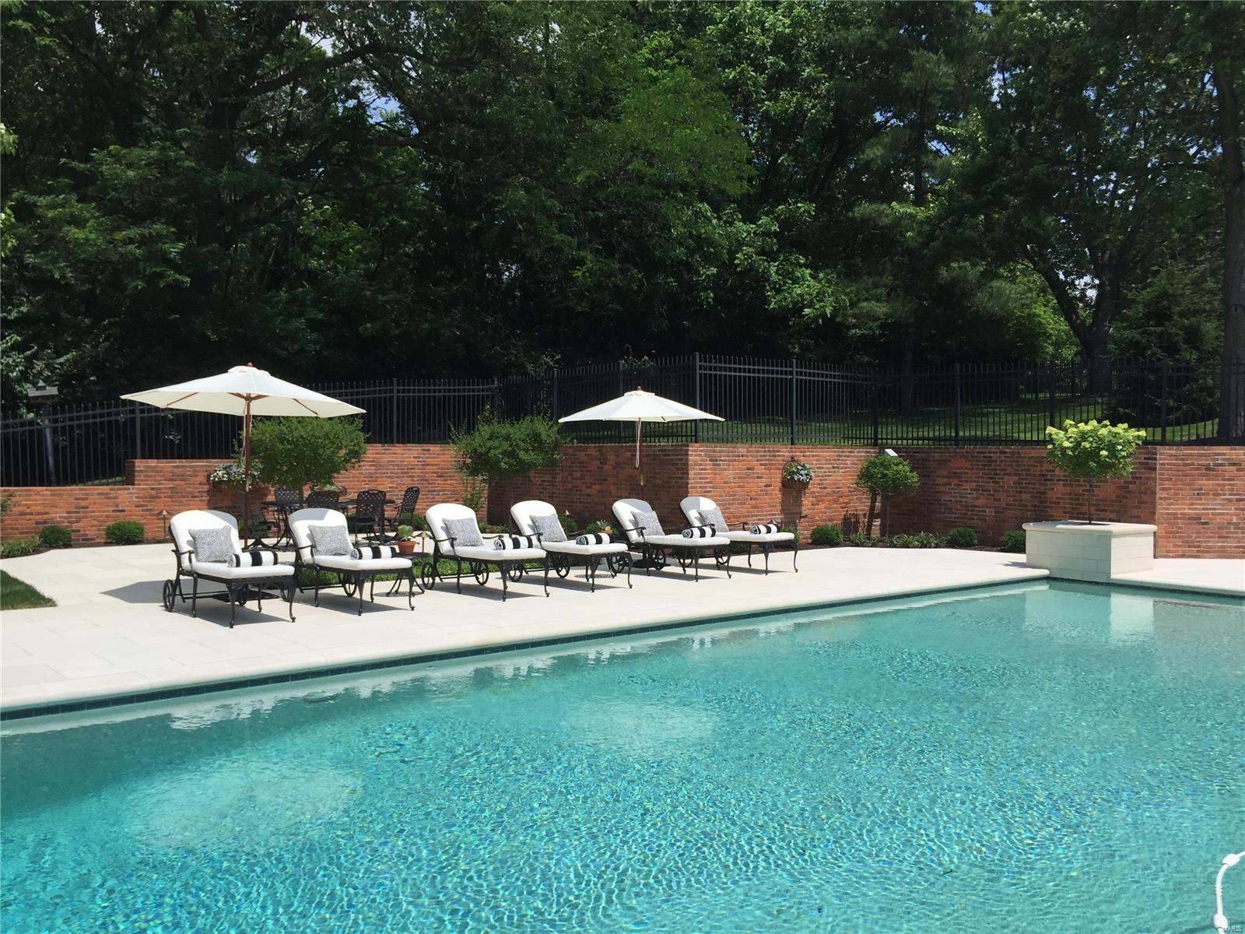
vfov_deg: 48.2
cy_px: 467
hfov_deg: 61.7
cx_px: 622
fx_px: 1043
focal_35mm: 29
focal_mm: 4.15
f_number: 2.2
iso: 32
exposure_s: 1/3597
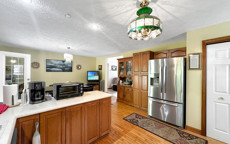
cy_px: 73
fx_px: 94
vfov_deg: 74.8
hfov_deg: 101.5
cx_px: 116
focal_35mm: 15
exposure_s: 1/60
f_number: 2.2
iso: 250
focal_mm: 2.22
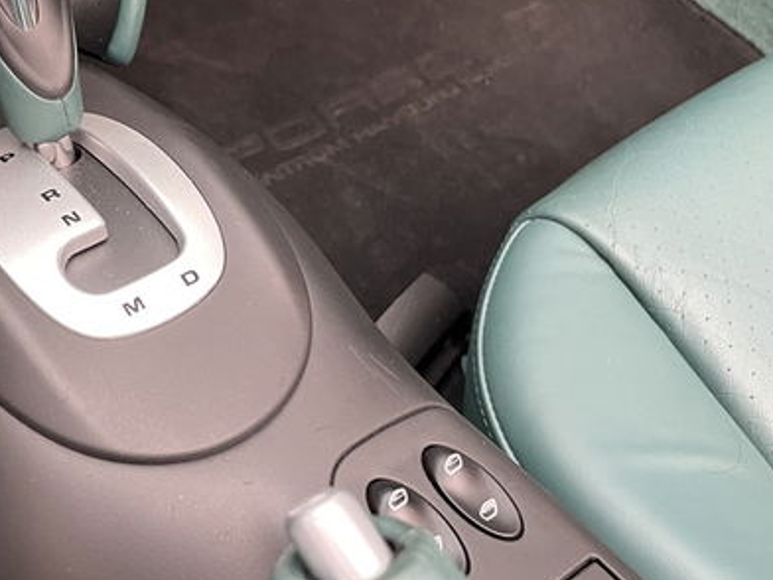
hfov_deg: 37.1
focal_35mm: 51
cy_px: 258
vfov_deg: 28.5
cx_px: 260
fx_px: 1139
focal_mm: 4.2
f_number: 1.6
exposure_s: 1/50
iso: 320
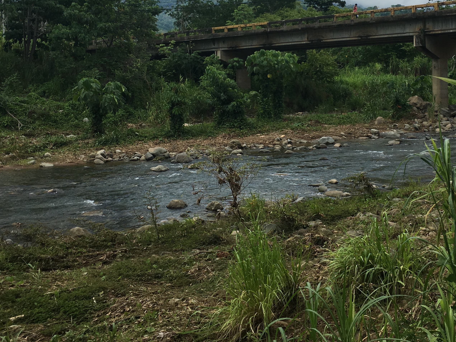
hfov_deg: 41.0
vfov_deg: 31.1
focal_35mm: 46
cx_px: 278
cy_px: 94
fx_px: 606
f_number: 2.2
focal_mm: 4.15
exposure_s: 1/1748
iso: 25
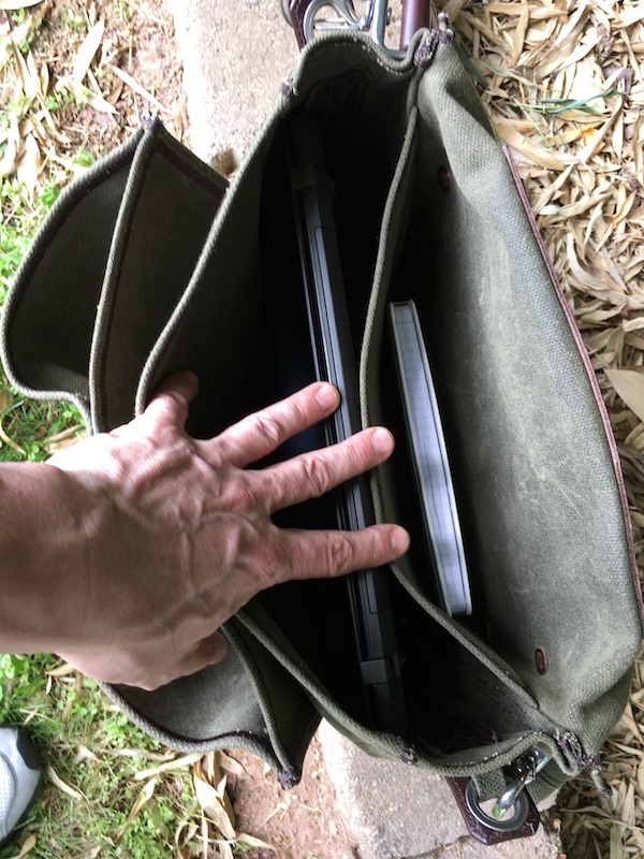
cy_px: 430
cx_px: 322
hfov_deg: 48.2
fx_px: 719
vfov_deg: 61.7
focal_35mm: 29
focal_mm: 4.15
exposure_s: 1/40
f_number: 2.2
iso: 25
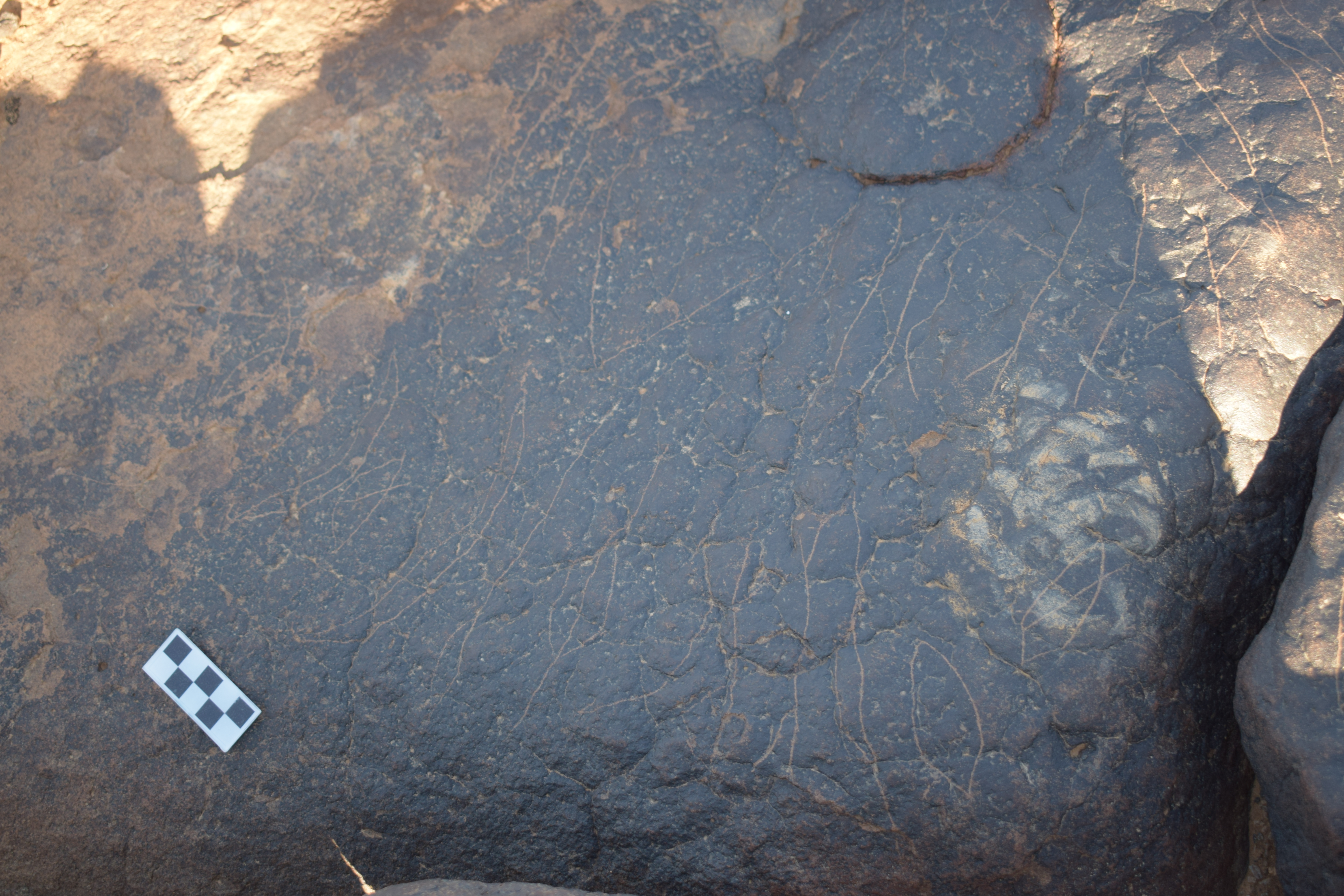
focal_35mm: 52
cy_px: 448
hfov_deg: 37.9
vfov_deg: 25.8
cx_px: 672
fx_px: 1960
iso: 200
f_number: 4.5
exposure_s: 1/125
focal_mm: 35
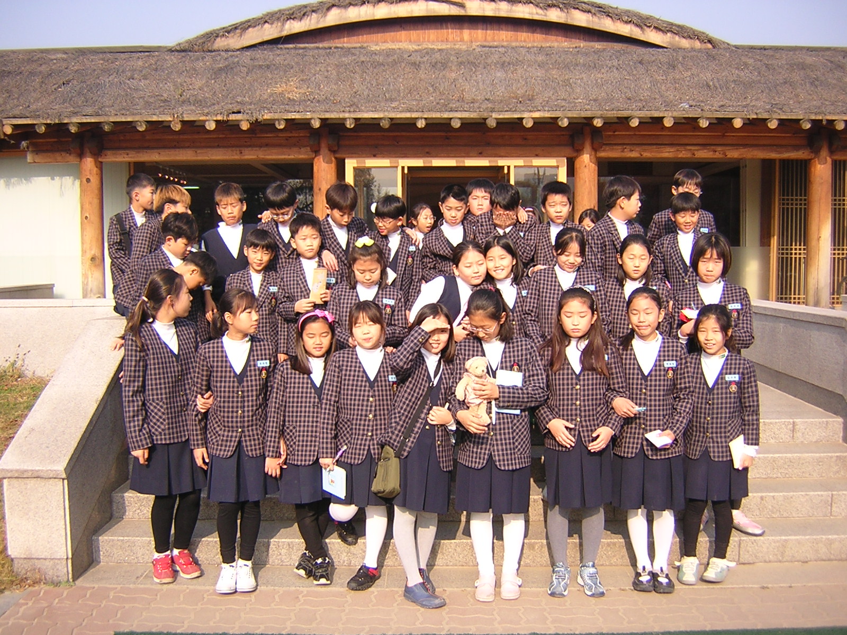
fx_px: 881
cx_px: 424
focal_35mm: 36
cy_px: 318
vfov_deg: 39.7
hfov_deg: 51.4
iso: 100
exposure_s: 1/500
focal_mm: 4.7
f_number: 2.6
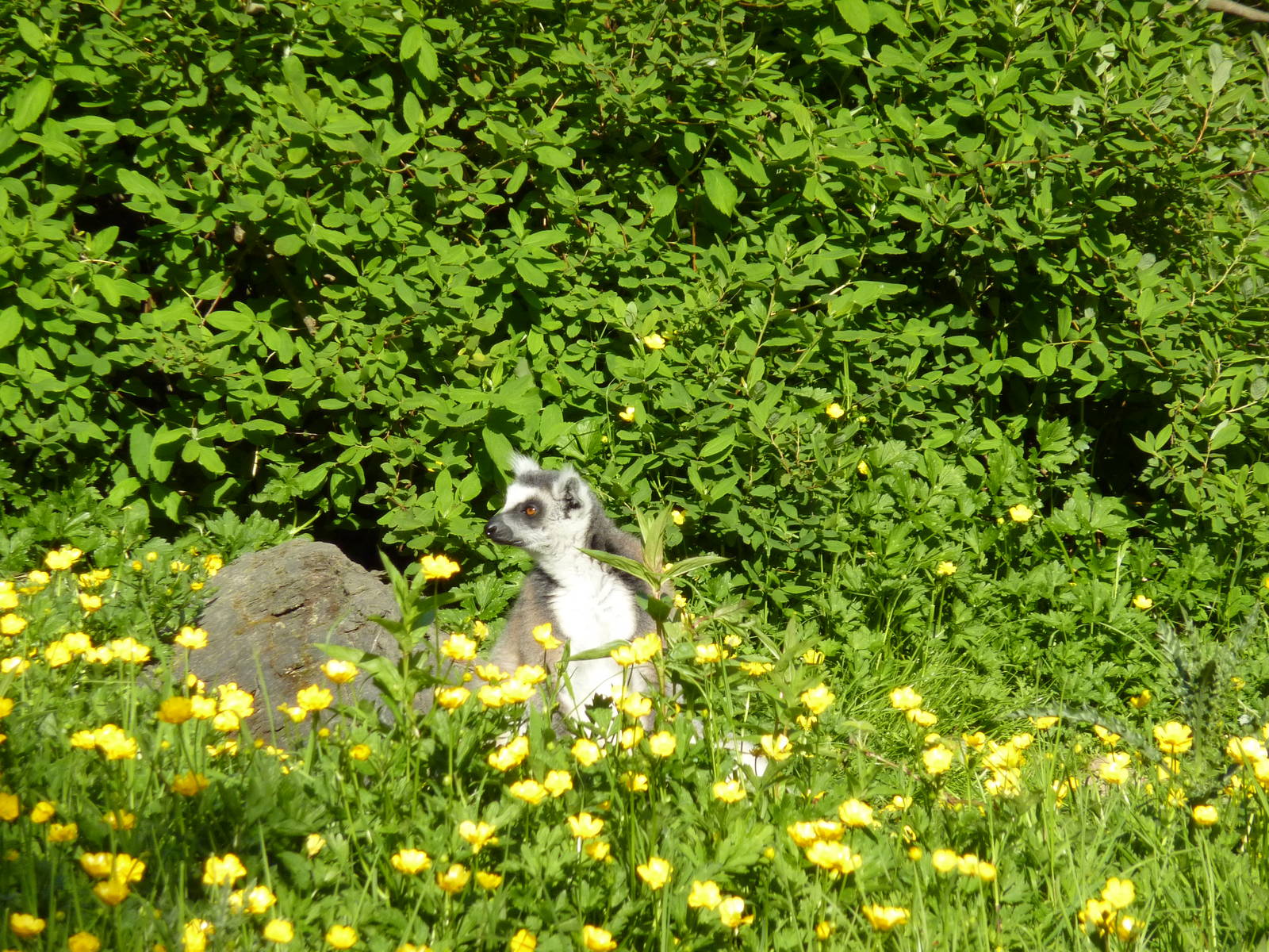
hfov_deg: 6.6
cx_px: 634
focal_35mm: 300
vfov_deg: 5.0
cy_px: 476
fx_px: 10998
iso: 200
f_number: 4.9
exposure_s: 1/500
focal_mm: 49.2
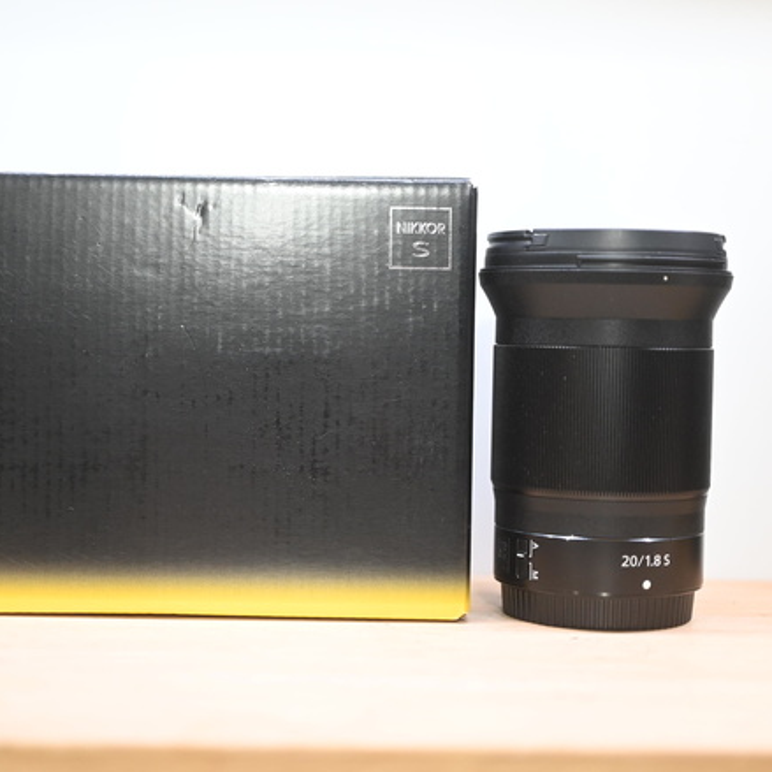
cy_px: 386
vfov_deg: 26.9
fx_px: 1615
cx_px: 288
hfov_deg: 26.8
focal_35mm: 64
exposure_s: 1/40
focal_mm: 50
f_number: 3.2
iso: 1600
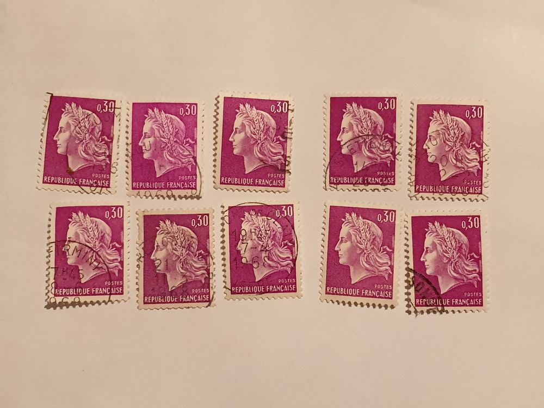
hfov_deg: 67.3
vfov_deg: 53.1
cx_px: 272
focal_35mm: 26
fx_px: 409
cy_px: 204
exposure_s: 1/50
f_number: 2.4
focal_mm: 4.3
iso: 1000
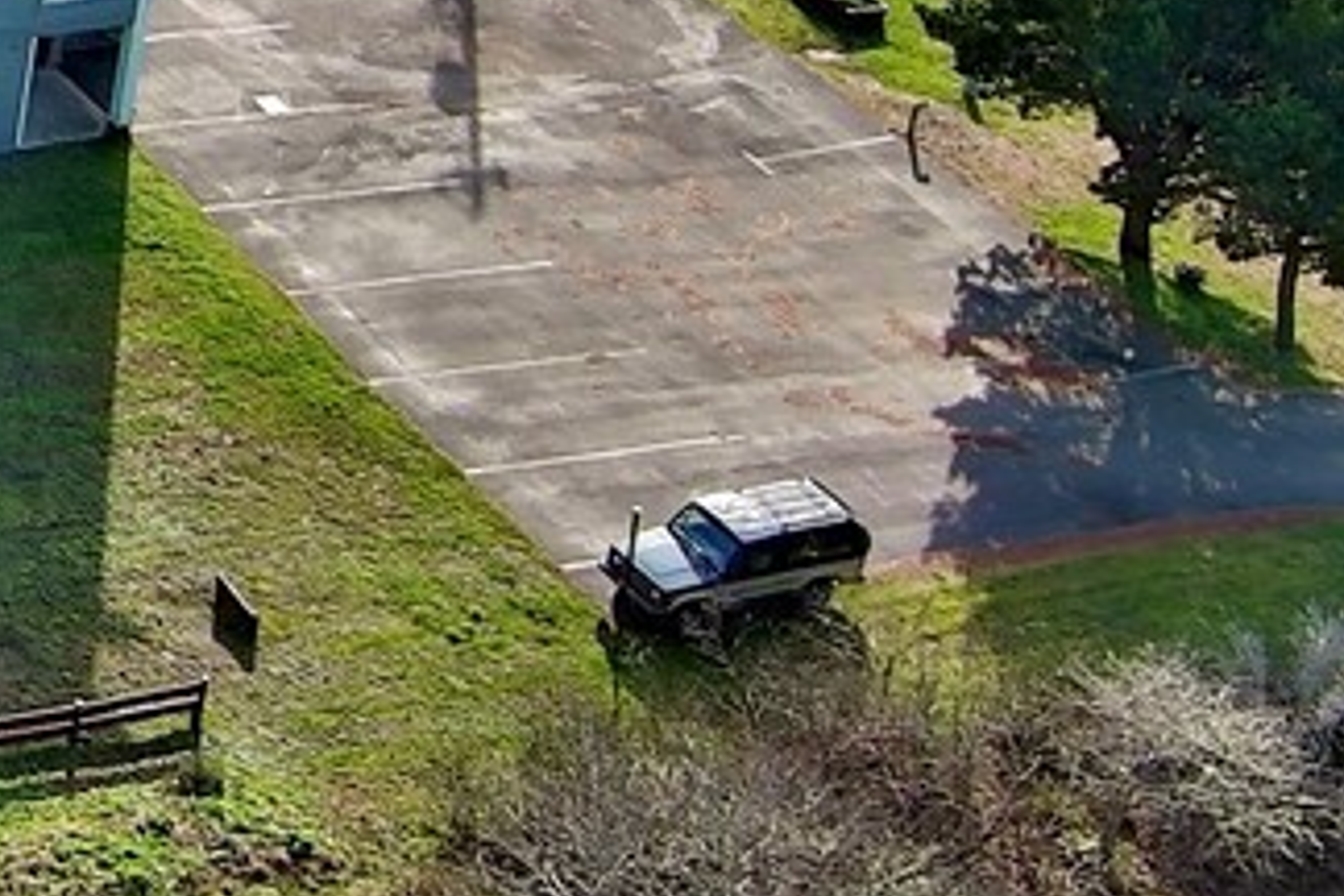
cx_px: -1769
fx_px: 5674
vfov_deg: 8.6
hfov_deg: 11.4
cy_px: -836
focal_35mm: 152
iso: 100
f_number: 2.8
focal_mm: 10.57
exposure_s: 1/544
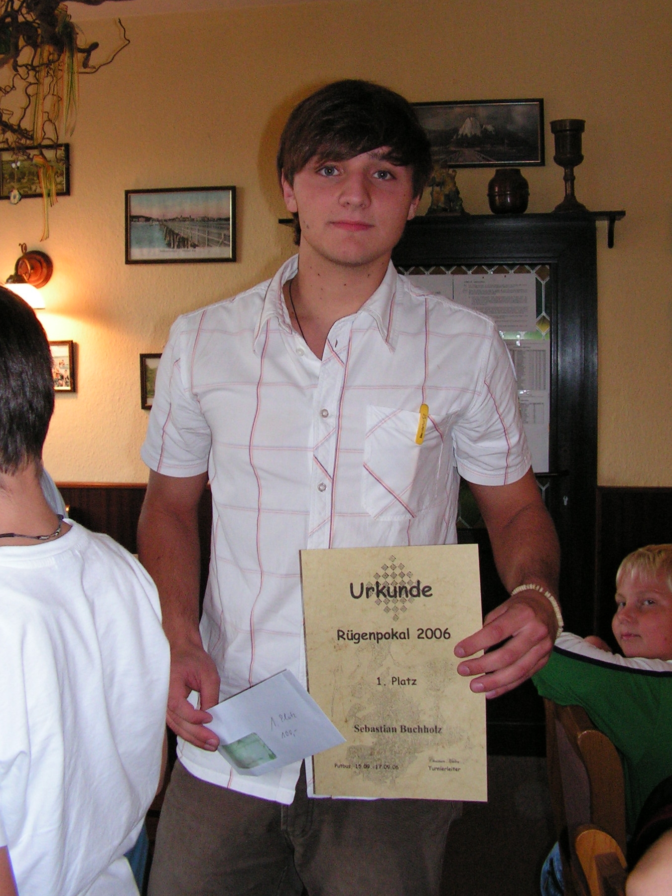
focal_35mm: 41
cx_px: 330
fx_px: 1061
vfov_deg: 45.7
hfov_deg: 35.1
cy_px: 397
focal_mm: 6
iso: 200
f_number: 3.2
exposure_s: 1/40
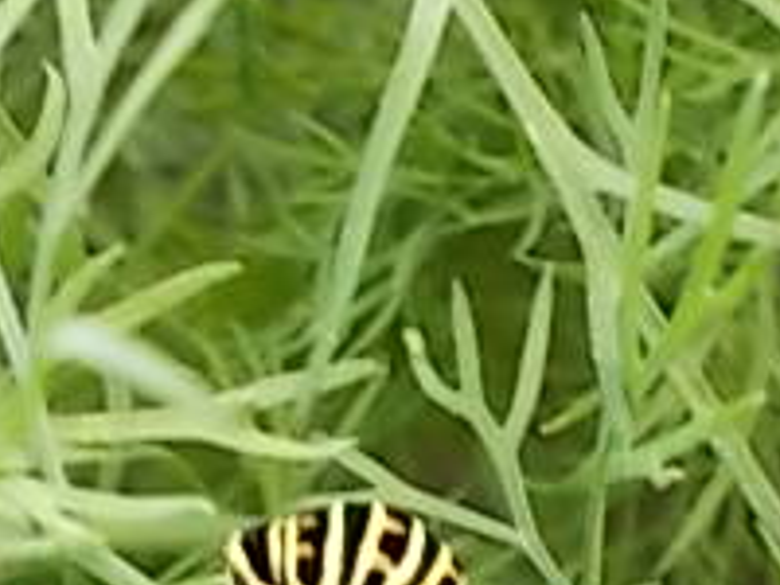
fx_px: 2163
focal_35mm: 96
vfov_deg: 14.9
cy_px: 702
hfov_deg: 20.4
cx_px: 421
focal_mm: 5.3
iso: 80
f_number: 3.4
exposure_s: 1/25
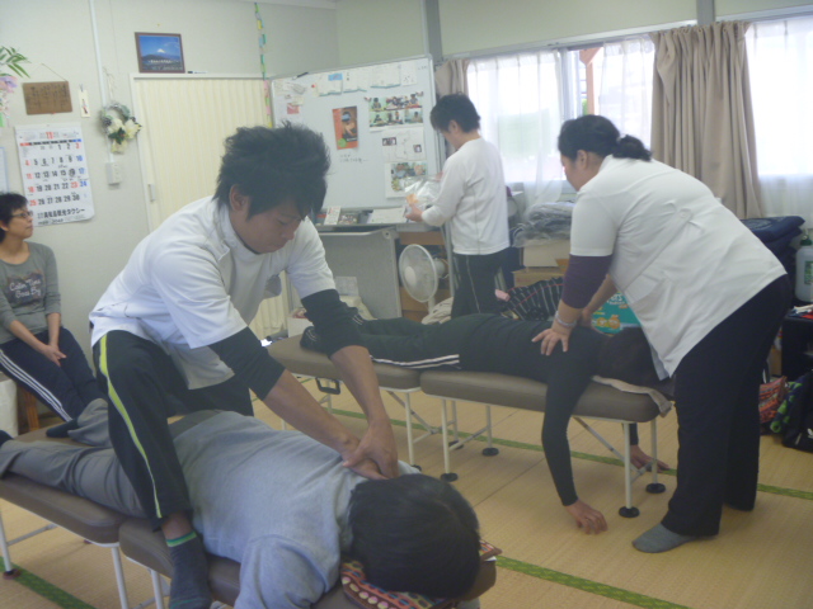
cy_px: 304
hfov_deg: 52.6
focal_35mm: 35
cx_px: 406
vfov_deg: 40.7
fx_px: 822
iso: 160
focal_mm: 6.3
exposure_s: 1/30
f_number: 3.5
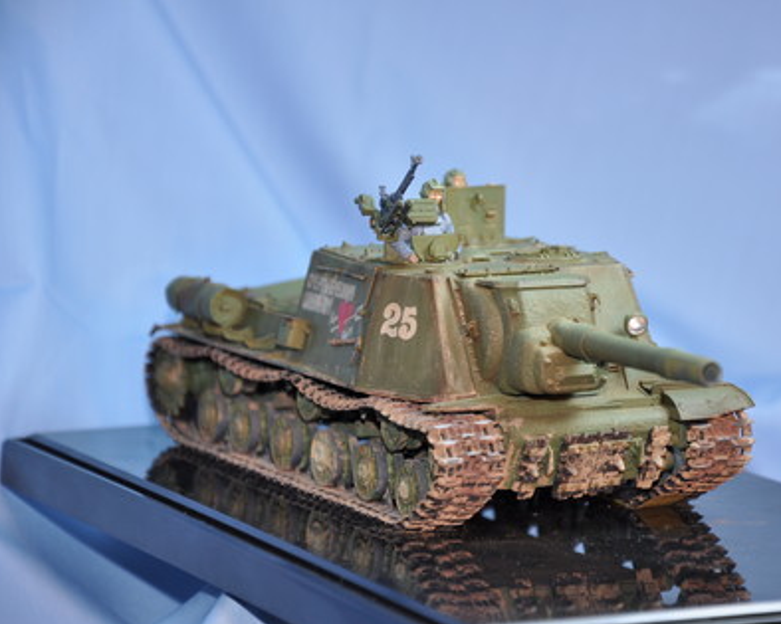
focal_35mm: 180
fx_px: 4150
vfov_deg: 8.6
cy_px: 313
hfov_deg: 10.7
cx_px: 469
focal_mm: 105
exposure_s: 1/30
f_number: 5.6
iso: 200
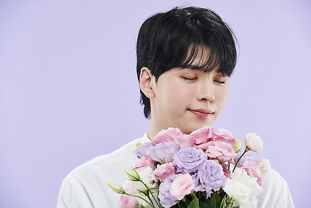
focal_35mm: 170
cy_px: 104
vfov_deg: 8.1
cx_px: 156
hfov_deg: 12.1
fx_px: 1469
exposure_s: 1/125
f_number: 8
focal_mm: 170
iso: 31
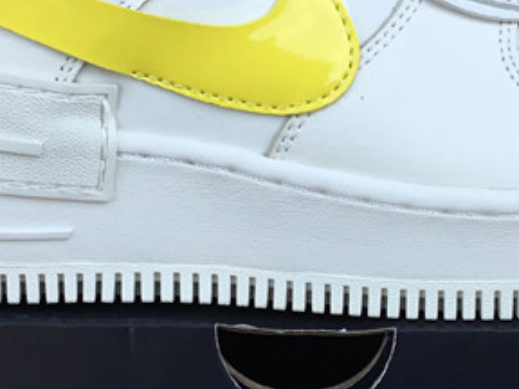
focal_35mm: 97
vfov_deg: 15.2
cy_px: 195
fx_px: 1454
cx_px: 297
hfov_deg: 20.2
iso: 25
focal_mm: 3.3
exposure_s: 1/452
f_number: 2.4
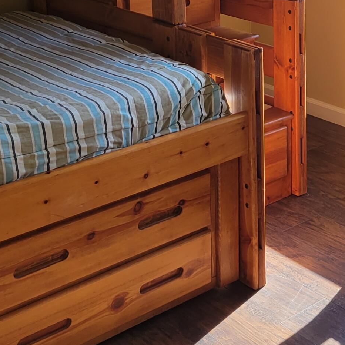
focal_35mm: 74
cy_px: -19
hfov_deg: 23.1
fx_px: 834
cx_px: 263
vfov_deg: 22.3
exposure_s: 1/266
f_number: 1.8
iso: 40
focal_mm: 5.4
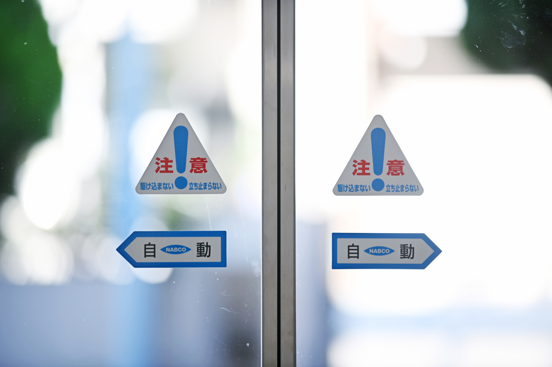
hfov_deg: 11.1
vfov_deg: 7.4
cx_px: 276
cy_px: 184
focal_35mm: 185
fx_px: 2835
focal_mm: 185
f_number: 2.8
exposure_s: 1/200
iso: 160
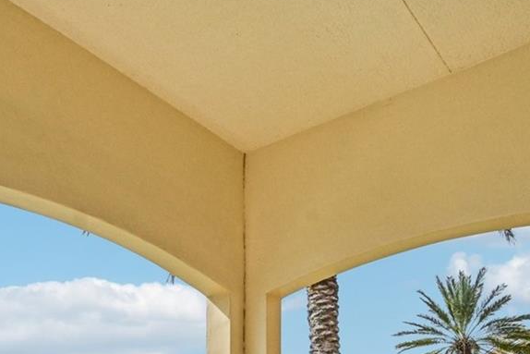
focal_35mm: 39
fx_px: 574
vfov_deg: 28.6
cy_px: 448
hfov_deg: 48.7
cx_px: 175
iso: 400
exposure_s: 1/2500
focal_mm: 14
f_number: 8
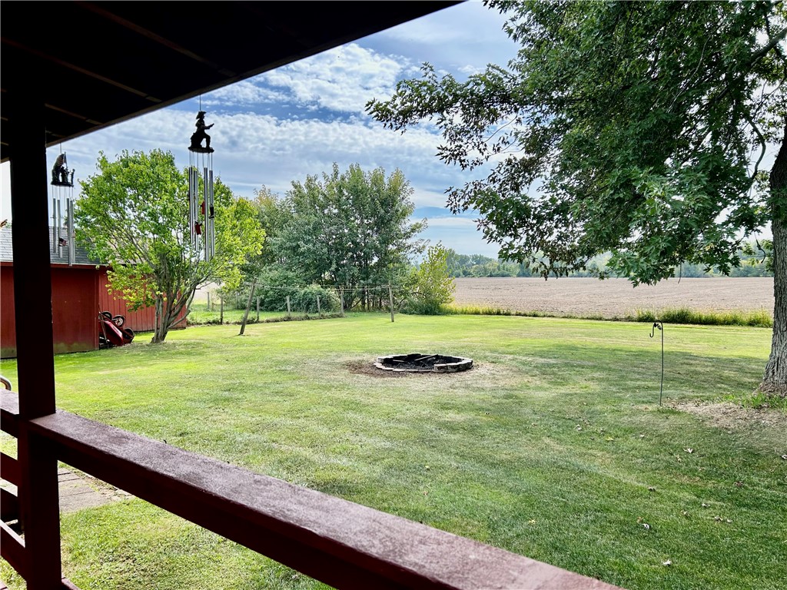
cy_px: 295
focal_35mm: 26
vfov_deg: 53.1
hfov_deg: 67.3
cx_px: 394
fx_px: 591
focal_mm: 5.7
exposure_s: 1/2252
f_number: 1.5
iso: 50
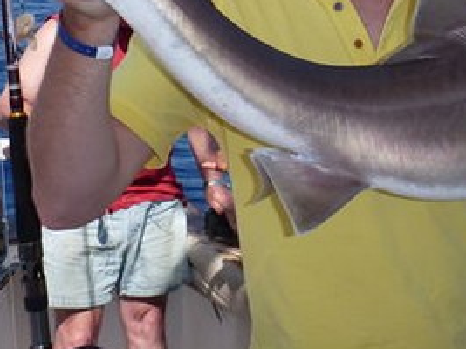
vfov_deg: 21.3
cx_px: 342
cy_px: -16
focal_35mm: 66
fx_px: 888
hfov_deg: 29.0
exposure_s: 1/800
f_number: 3.3
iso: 100
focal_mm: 4.9
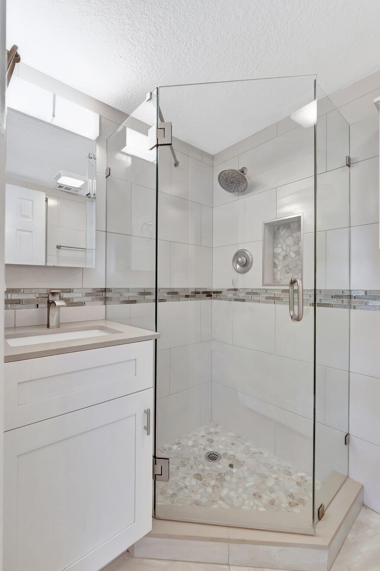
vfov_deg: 100.4
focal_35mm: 15
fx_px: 238
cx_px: 190
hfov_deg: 77.2
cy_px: 286
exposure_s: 1/10
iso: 640
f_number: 8
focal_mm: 10
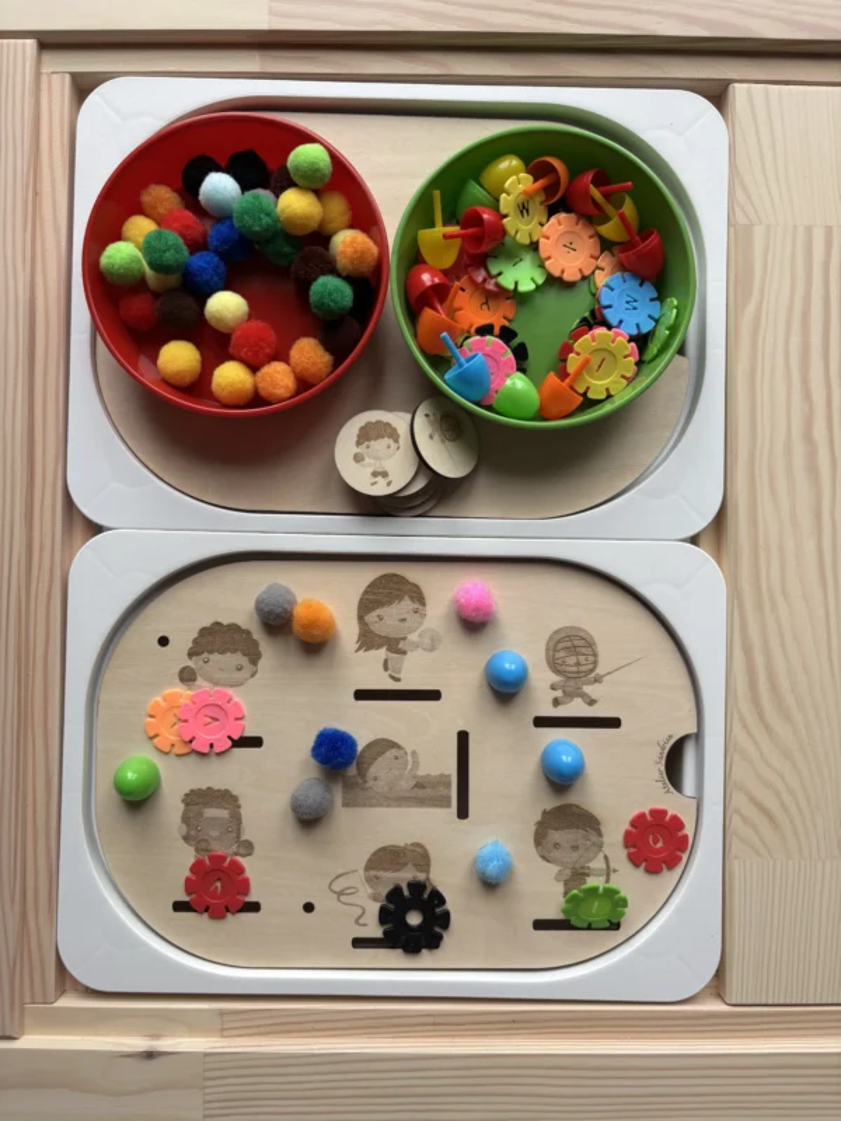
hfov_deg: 53.1
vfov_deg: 67.3
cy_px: 560
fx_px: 842
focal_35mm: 26
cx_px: 420
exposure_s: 1/163
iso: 40
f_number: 1.6
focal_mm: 5.96
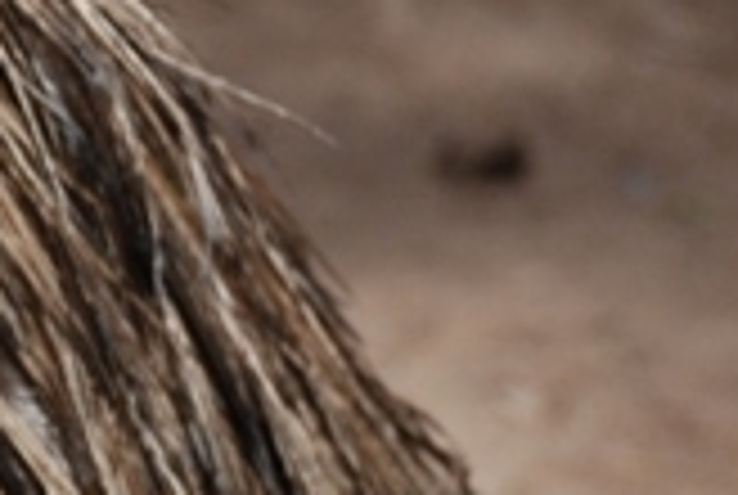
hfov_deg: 3.5
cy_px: 403
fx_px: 11932
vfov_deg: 2.4
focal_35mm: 581
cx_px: -904
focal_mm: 62
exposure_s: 1/500
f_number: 5.3
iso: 200
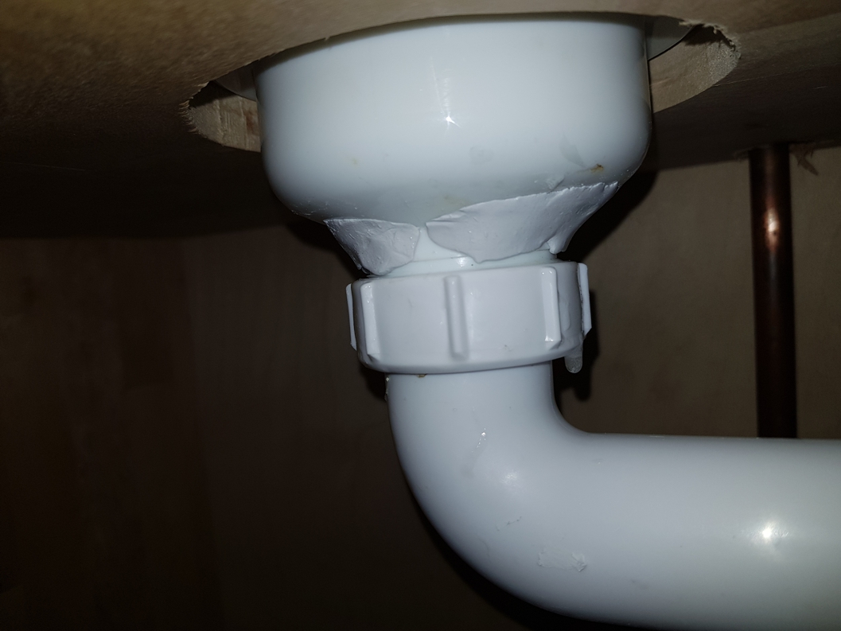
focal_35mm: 26
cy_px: 316
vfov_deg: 53.1
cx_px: 420
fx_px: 632
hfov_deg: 67.3
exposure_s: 1/884
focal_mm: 4.2
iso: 40
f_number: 1.7
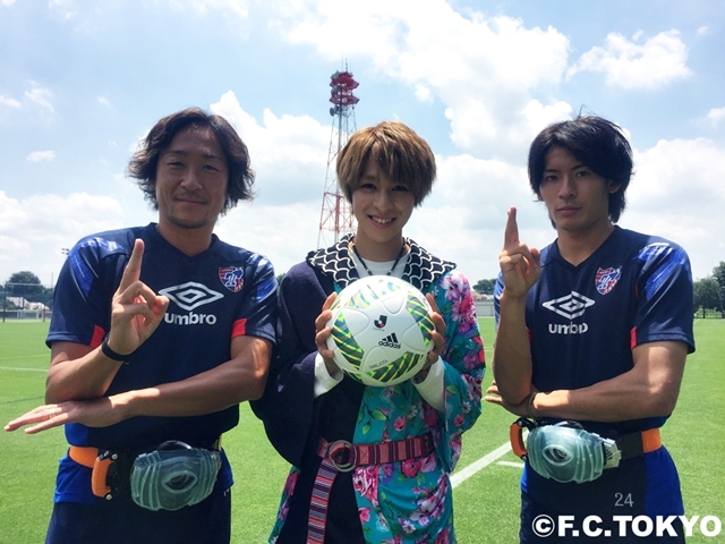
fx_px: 607
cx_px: 362
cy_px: 272
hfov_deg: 61.7
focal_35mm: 29
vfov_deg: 48.2
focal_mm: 4.15
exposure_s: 1/1883
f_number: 2.2
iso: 32
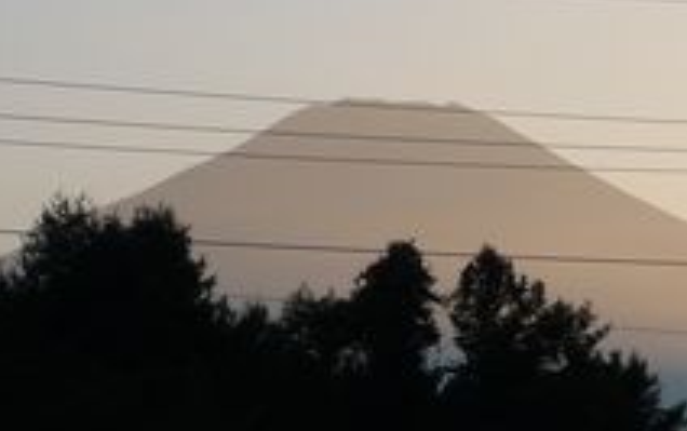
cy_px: 53
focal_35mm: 182
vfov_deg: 7.2
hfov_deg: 11.5
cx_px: 347
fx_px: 3411
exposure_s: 1/400
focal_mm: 10.5
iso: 100
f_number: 4.5
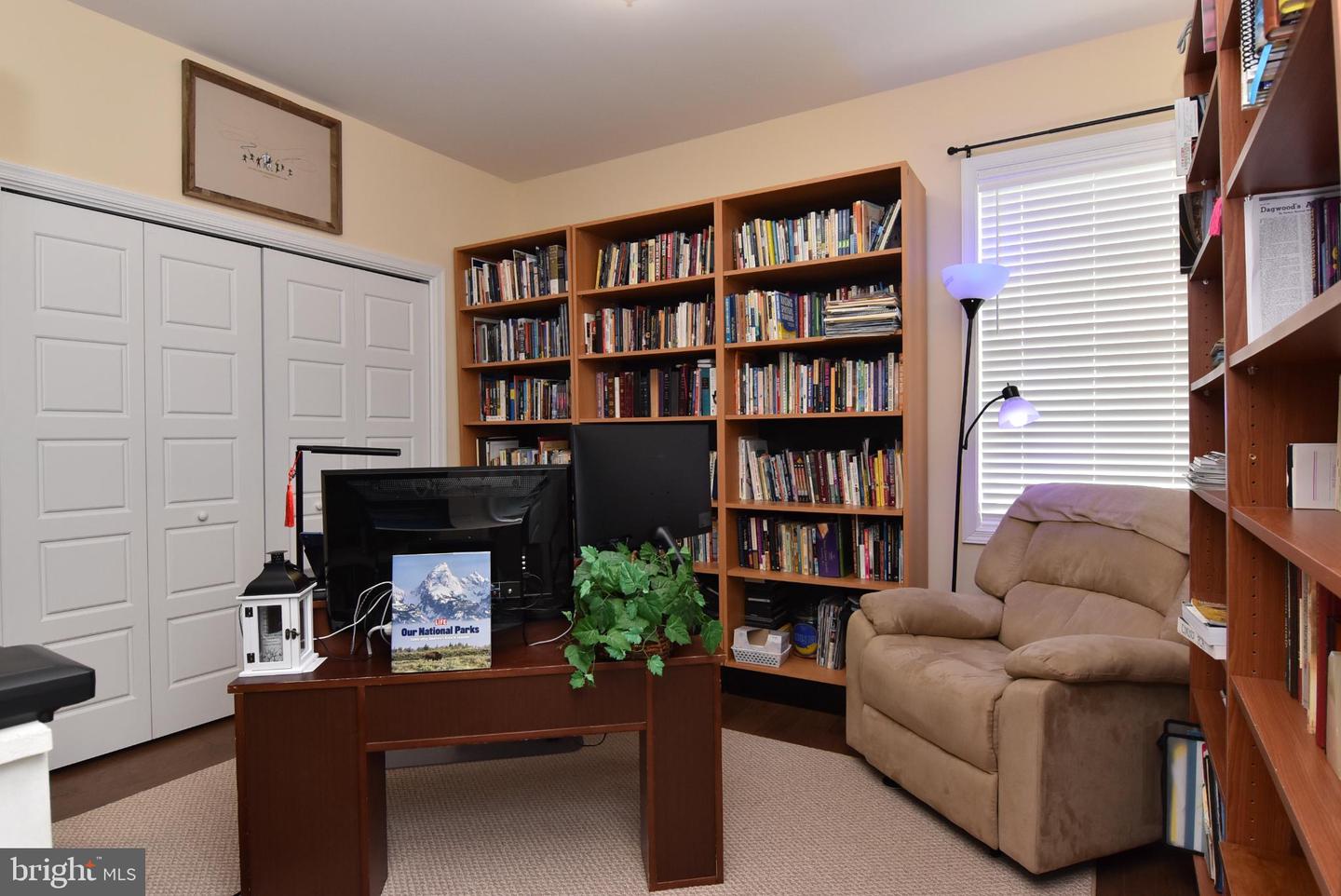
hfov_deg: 90.0
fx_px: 671
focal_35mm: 18
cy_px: 448
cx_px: 670
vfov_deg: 67.5
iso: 800
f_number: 8
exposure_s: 1/80
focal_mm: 12
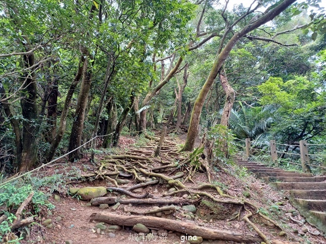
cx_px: 163
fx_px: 235
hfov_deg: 69.4
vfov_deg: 54.9
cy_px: 122
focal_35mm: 25
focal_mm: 4.6
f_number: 1.8
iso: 125
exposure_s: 1/60
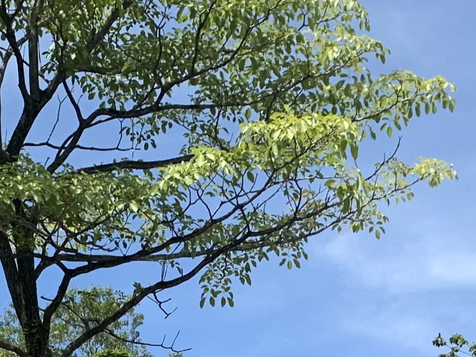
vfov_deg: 12.0
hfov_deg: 17.7
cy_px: 696
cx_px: 276
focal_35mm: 111
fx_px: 1526
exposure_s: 1/1718
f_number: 1.8
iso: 25
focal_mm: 4.25
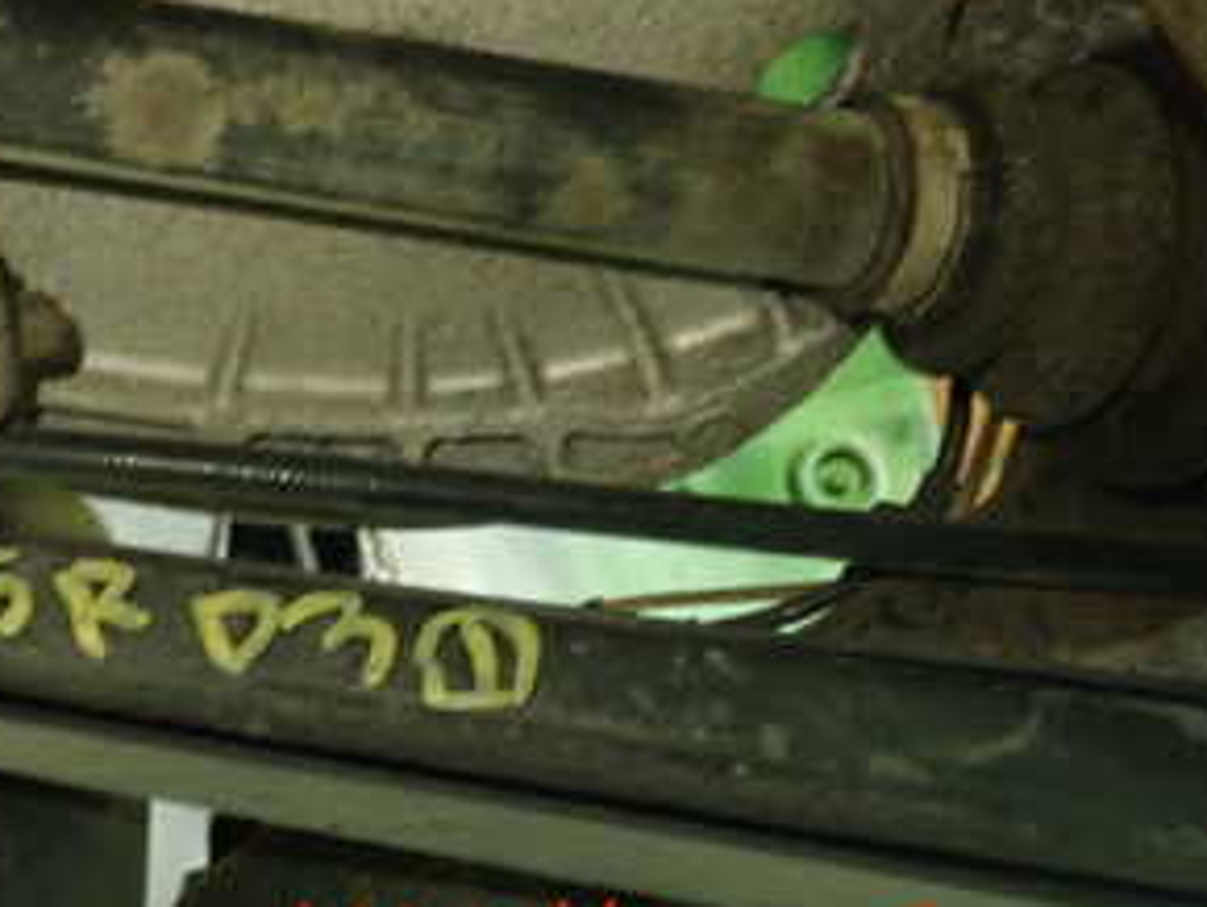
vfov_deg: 23.0
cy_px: 62
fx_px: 2164
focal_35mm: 62
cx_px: -12
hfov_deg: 29.1
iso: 1000
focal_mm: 5.5
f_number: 2.3
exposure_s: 1/30
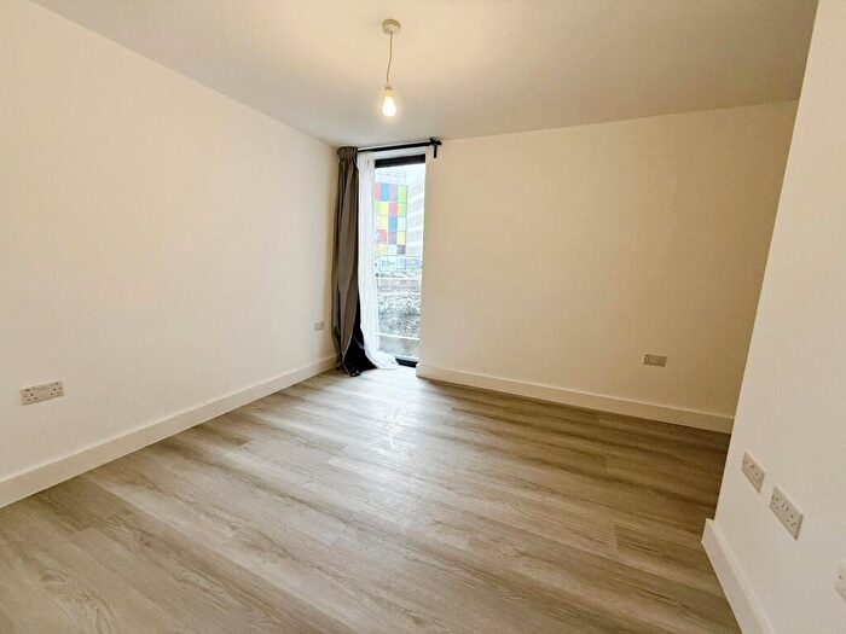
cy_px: 317
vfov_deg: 85.7
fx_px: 342
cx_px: 423
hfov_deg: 102.1
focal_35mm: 14
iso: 320
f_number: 2.2
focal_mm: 2.22
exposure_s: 1/86
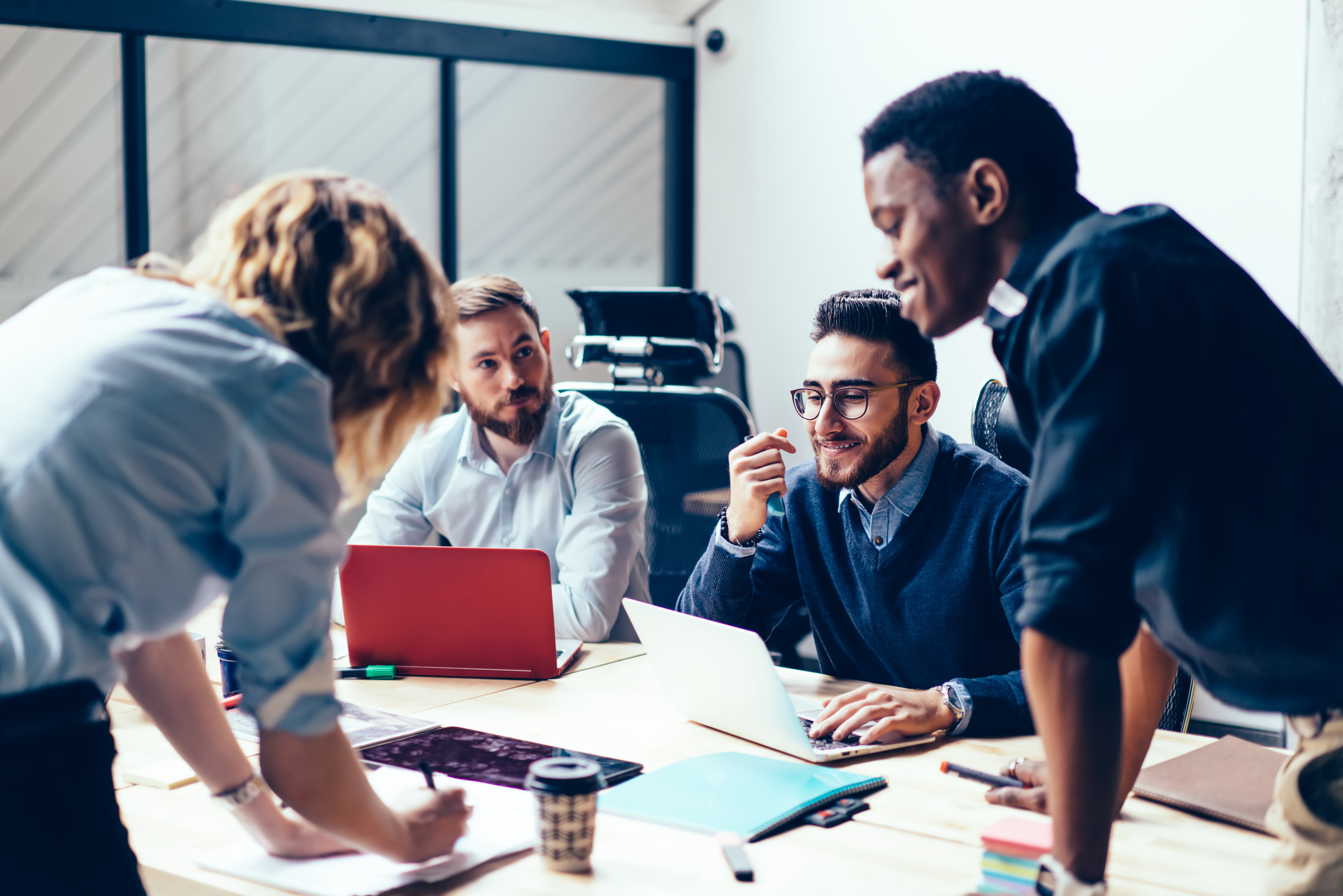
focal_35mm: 55
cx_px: 672
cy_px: 448
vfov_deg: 24.6
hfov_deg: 36.2
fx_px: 2052
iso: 160
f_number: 1.8
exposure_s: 1/125
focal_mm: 55
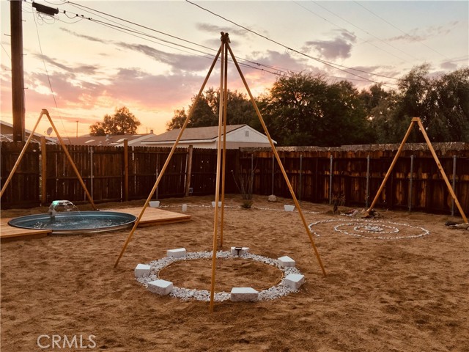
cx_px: 234
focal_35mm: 29
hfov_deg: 61.7
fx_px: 393
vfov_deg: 48.2
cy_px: 176
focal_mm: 4.15
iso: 40
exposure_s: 1/120
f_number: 2.2
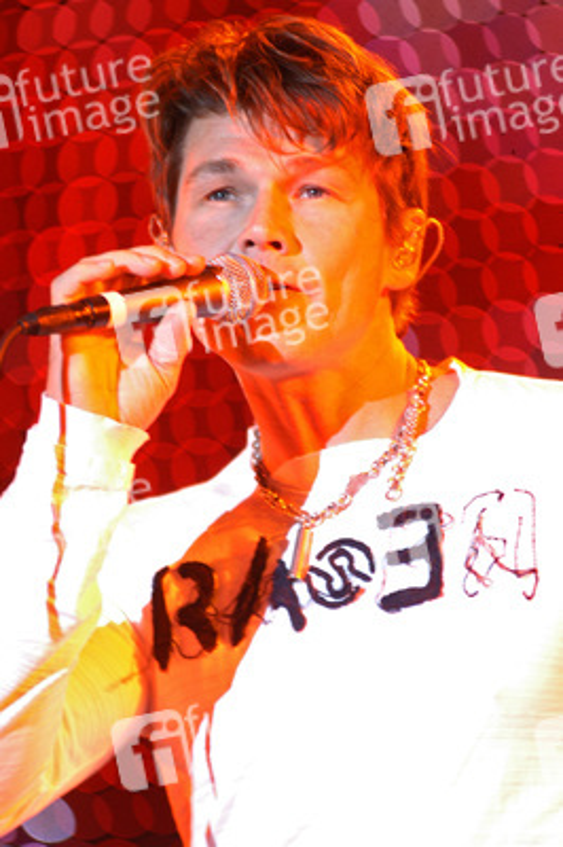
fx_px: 7049
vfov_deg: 6.9
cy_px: 424
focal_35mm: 300
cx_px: 282
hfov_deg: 4.6
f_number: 3.2
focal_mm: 200
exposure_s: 1/60
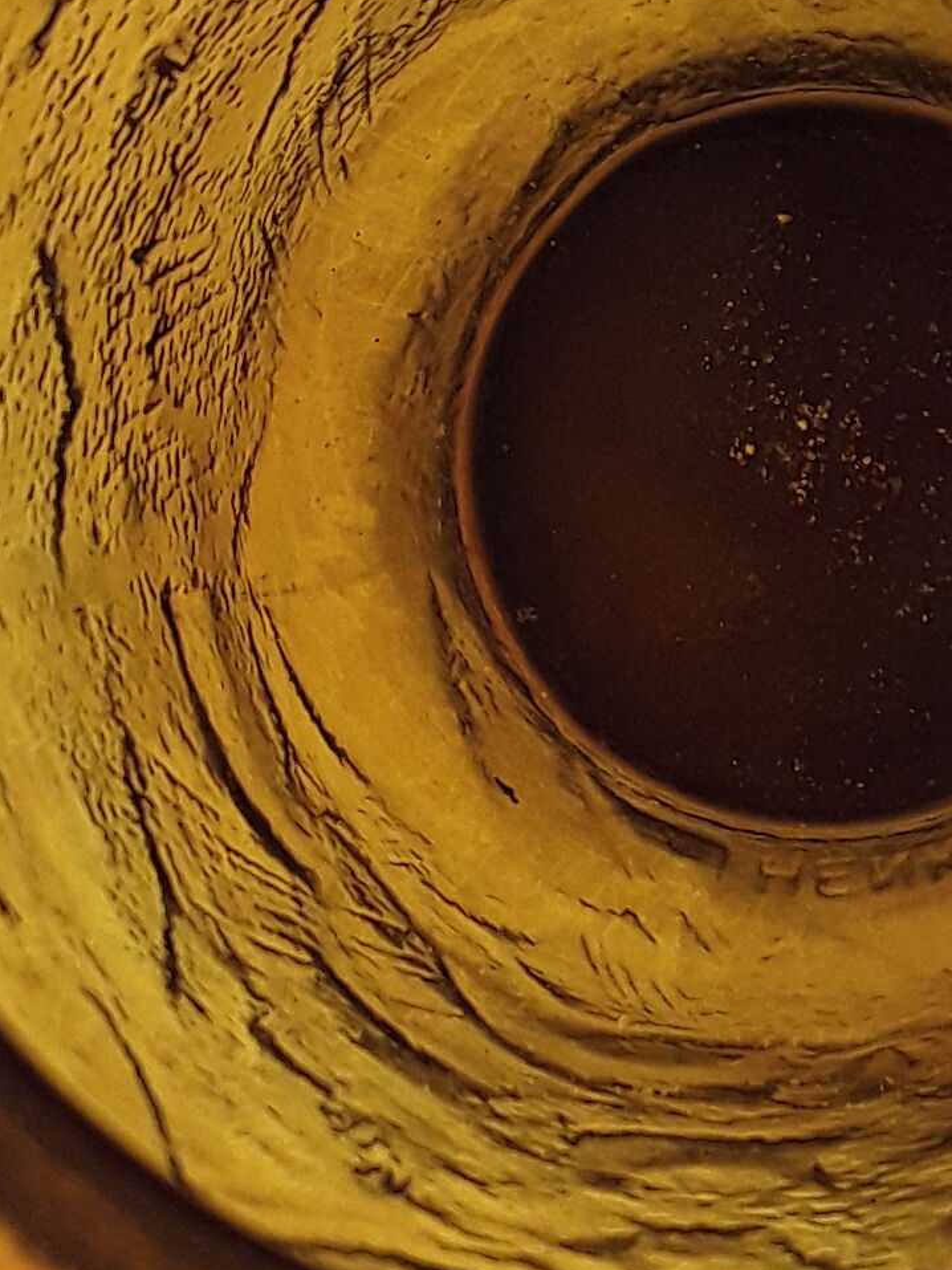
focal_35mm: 92
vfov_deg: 21.0
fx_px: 3375
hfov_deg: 16.0
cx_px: 750
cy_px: 236
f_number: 1.9
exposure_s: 1/50
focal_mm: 2.91
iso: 50
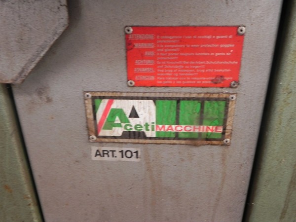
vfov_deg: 42.9
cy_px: 111
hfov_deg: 55.4
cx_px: 148
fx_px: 282
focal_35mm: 33
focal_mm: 5.9
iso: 160
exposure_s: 1/48
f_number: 2.8
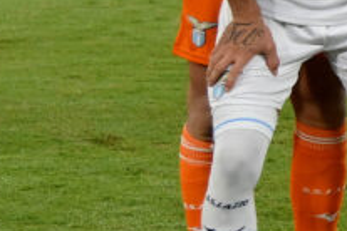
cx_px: 847
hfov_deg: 7.1
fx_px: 2622
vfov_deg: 5.0
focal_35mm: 272
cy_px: -90
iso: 1600
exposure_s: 1/800
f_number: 5
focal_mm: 55
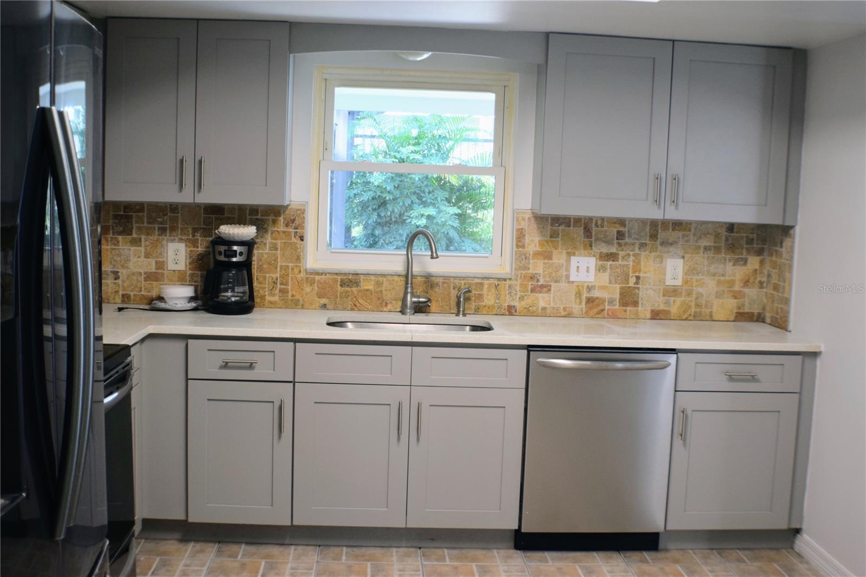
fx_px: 1299
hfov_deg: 36.9
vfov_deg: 25.0
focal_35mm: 54
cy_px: 288
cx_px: 433
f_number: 4.8
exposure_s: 1/60
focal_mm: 36
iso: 450
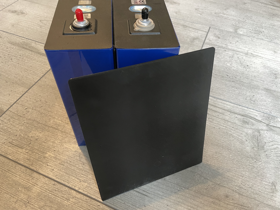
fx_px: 210
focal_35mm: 26
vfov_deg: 53.1
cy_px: 105
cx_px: 140
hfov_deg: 67.3
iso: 320
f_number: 1.6
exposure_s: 1/50
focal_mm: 4.2
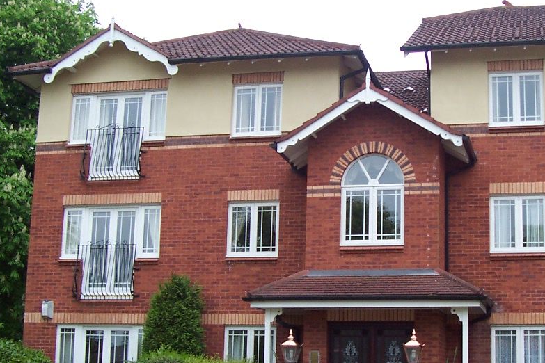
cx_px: 390
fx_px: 893
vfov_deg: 22.9
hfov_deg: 33.4
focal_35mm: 59
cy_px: 232
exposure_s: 1/350
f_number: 2.8
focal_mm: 5.6
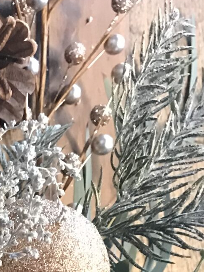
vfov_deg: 16.4
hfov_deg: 12.3
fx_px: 873
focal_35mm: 111
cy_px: 392
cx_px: -159
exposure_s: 1/13
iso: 100
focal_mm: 3.99
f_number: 1.8
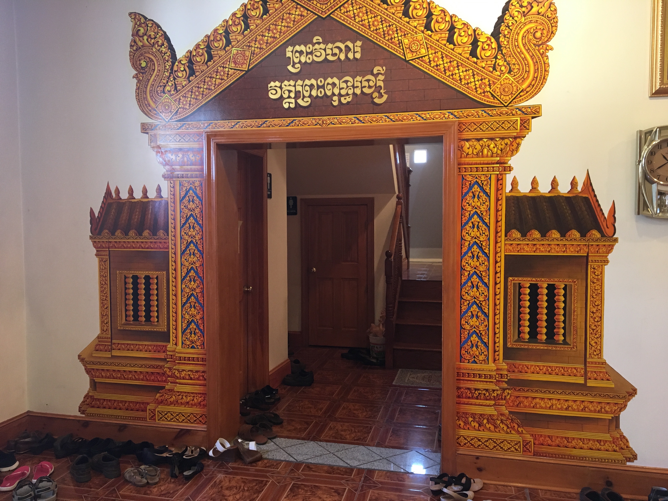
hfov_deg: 61.7
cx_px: 334
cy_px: 250
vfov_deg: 48.2
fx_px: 560
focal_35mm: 29
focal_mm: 4.15
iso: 125
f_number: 2.2
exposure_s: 1/30
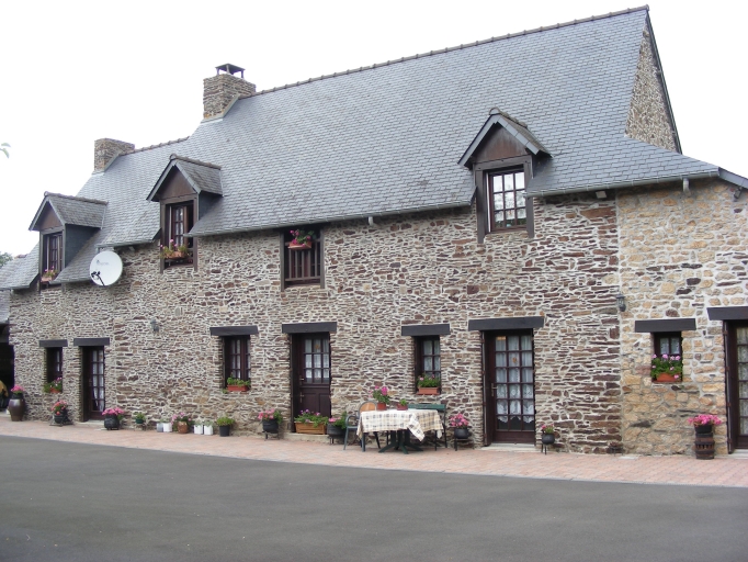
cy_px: 281
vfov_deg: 37.7
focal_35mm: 38
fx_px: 821
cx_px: 374
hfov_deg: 49.0
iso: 50
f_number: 3.5
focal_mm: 6.3
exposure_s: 1/130
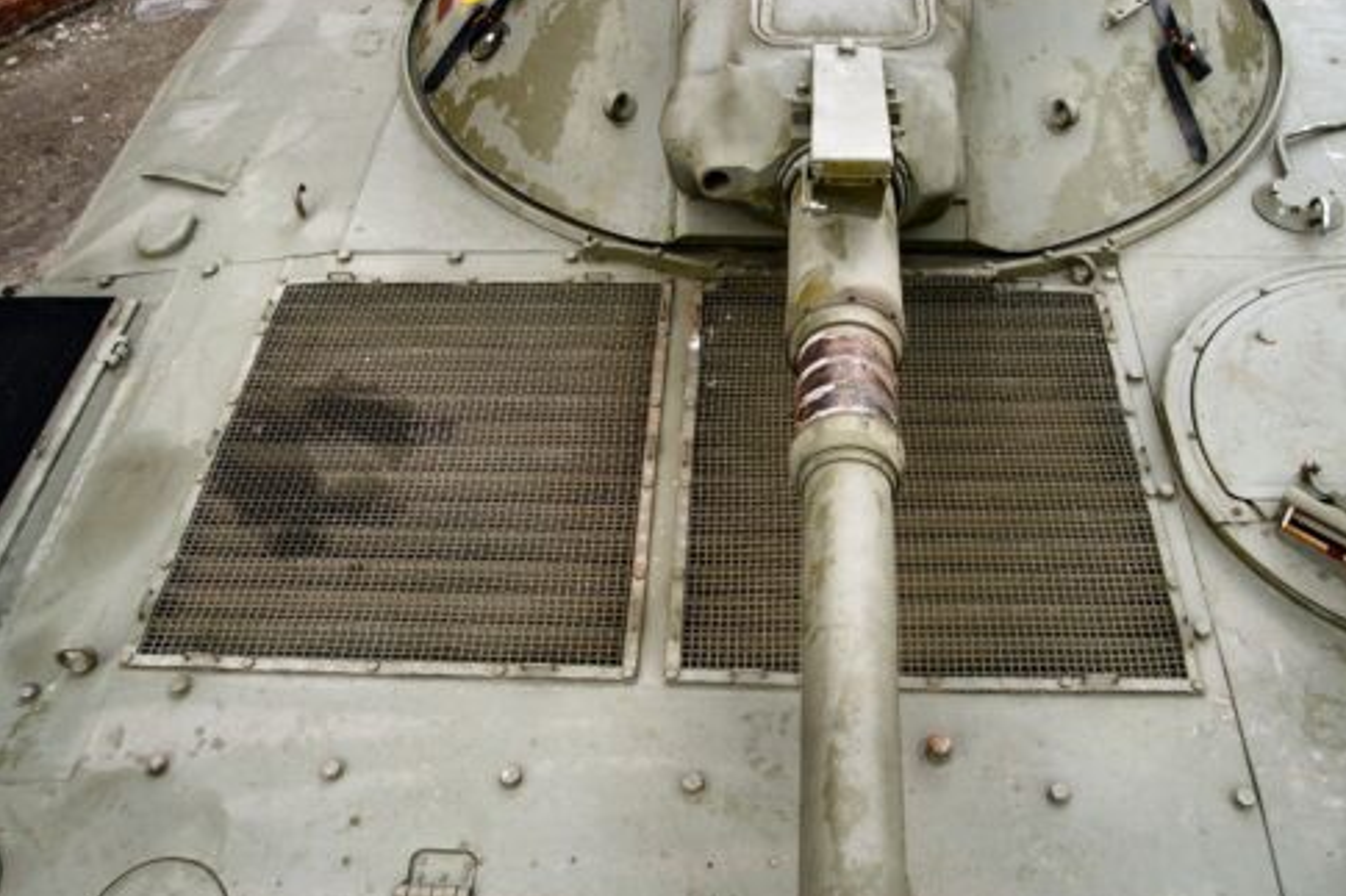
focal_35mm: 34
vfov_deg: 38.9
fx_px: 1271
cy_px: 445
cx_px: 688
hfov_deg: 55.8
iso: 200
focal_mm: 22
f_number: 5
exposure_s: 1/90
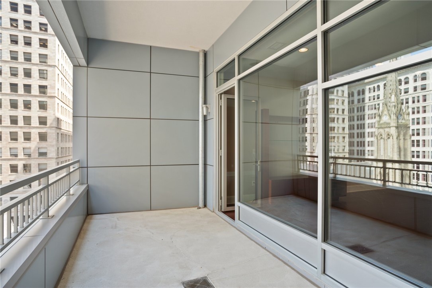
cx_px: 216
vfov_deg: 59.5
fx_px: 252
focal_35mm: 21
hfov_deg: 81.2
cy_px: 144
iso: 400
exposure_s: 1/15
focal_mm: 21
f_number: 8
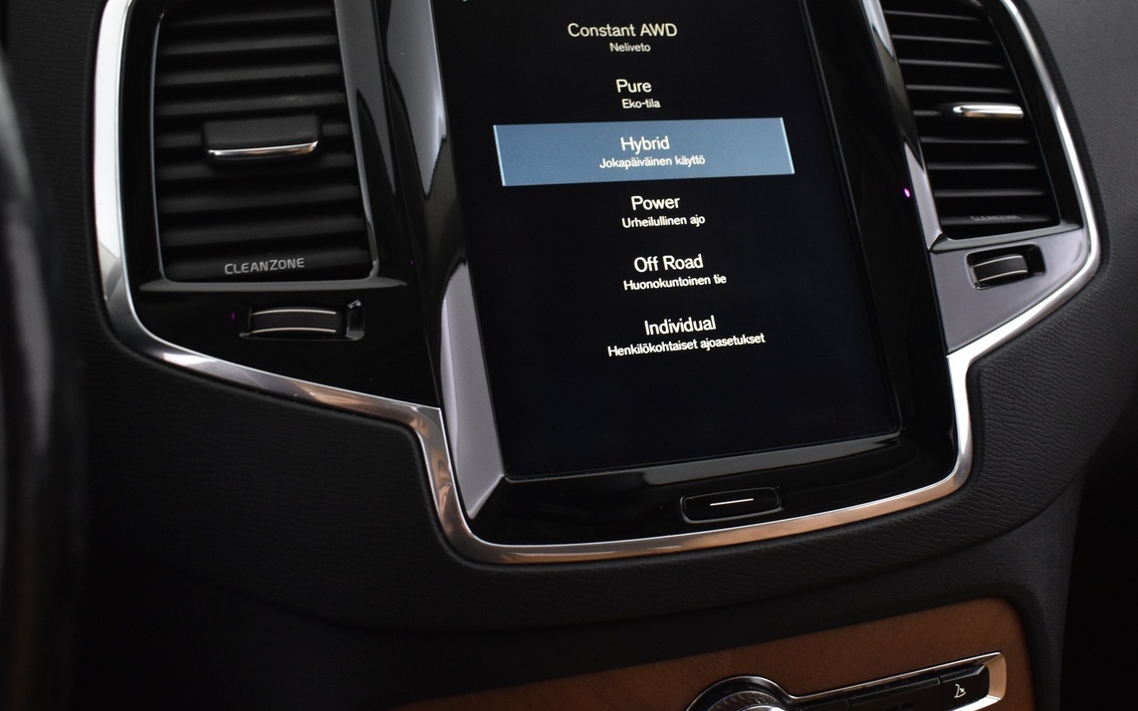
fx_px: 1209
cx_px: 605
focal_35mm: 39
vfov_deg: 32.8
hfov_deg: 50.4
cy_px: 369
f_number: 5
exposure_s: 1/15
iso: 1250
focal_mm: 18
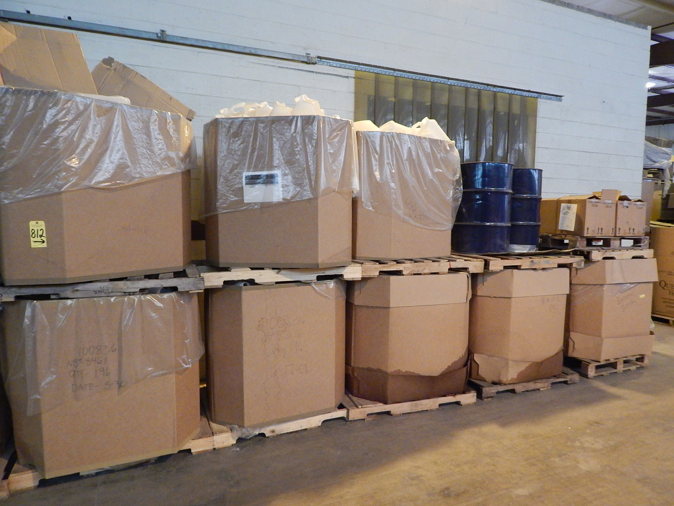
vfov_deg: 58.9
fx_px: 448
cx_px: 337
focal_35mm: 23
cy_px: 253
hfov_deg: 73.9
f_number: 3
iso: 200
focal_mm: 4
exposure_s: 1/13
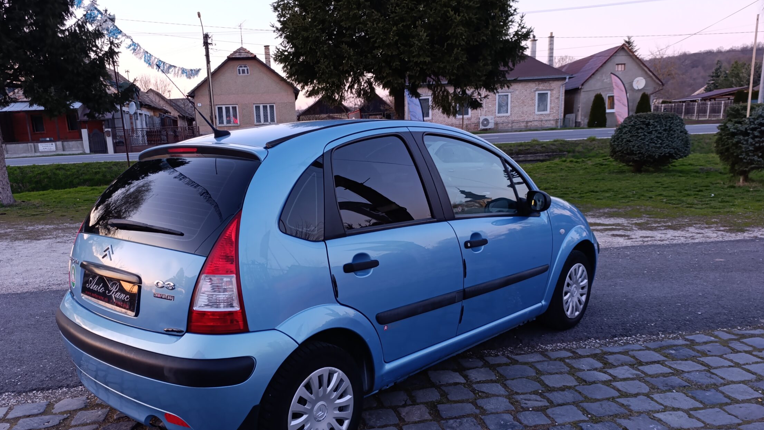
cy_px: 281
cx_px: 337
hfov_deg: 65.8
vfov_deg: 39.8
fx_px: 587
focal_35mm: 29
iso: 500
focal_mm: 6.14
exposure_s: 1/100
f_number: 1.6
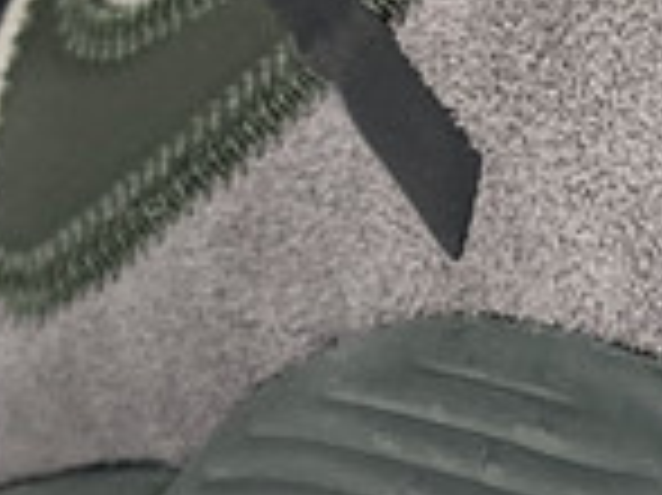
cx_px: 1968
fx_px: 3382
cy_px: 297
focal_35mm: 177
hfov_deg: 9.1
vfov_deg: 8.4
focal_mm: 4.25
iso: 64
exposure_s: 1/100
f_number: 1.8
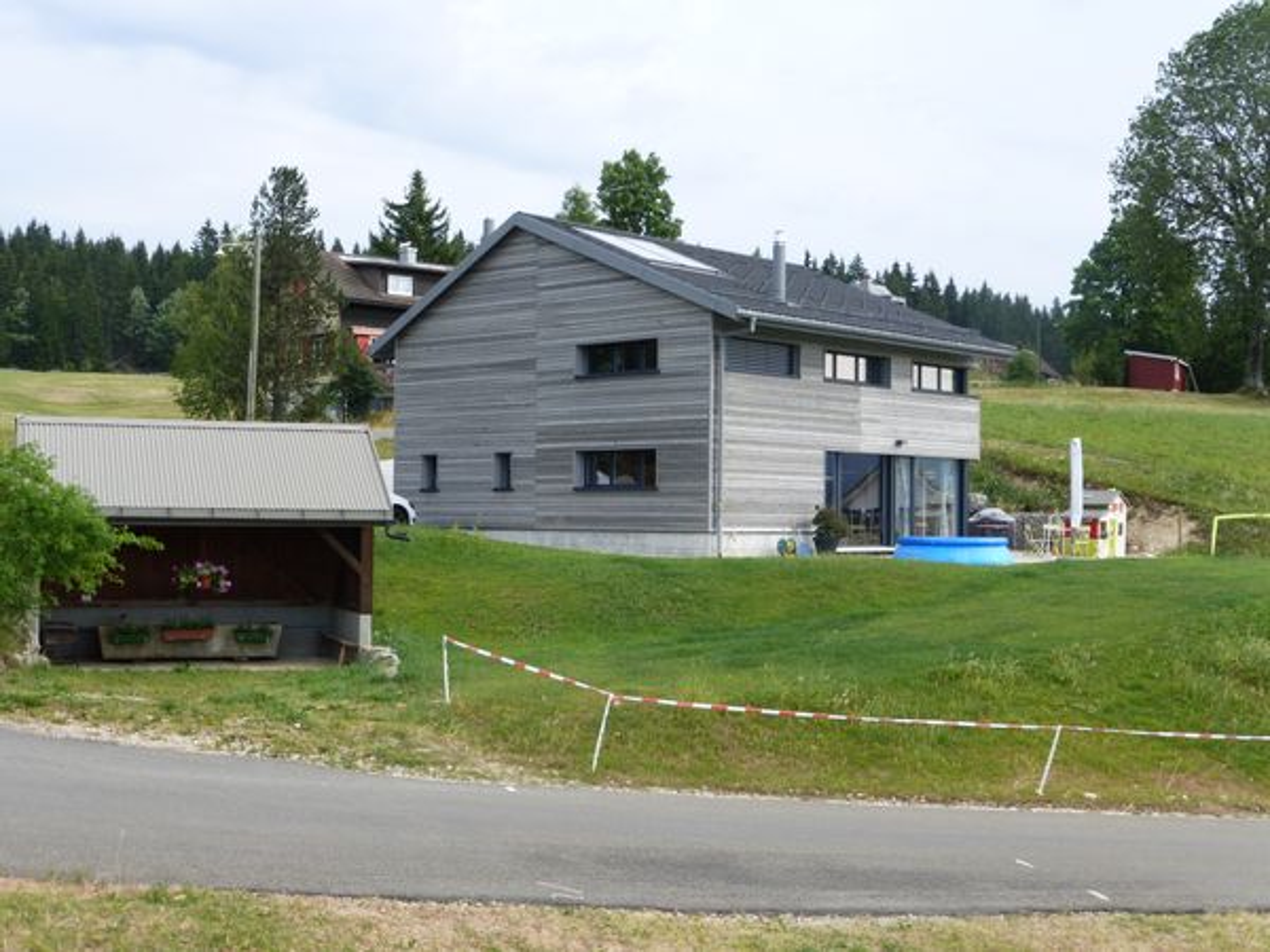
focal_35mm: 44
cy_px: 476
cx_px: 635
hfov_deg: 42.9
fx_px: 1614
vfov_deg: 32.9
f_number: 4.1
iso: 100
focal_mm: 7.9
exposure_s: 1/320
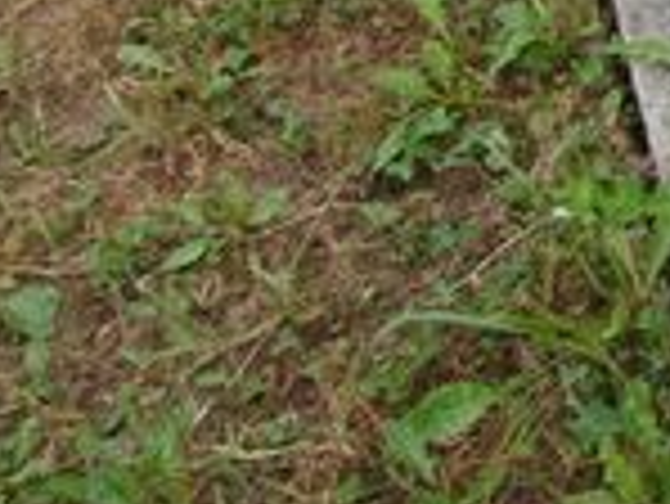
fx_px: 1995
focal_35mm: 103
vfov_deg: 12.7
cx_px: 1201
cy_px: -482
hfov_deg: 16.1
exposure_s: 1/125
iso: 80
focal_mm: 5.2
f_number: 3.4
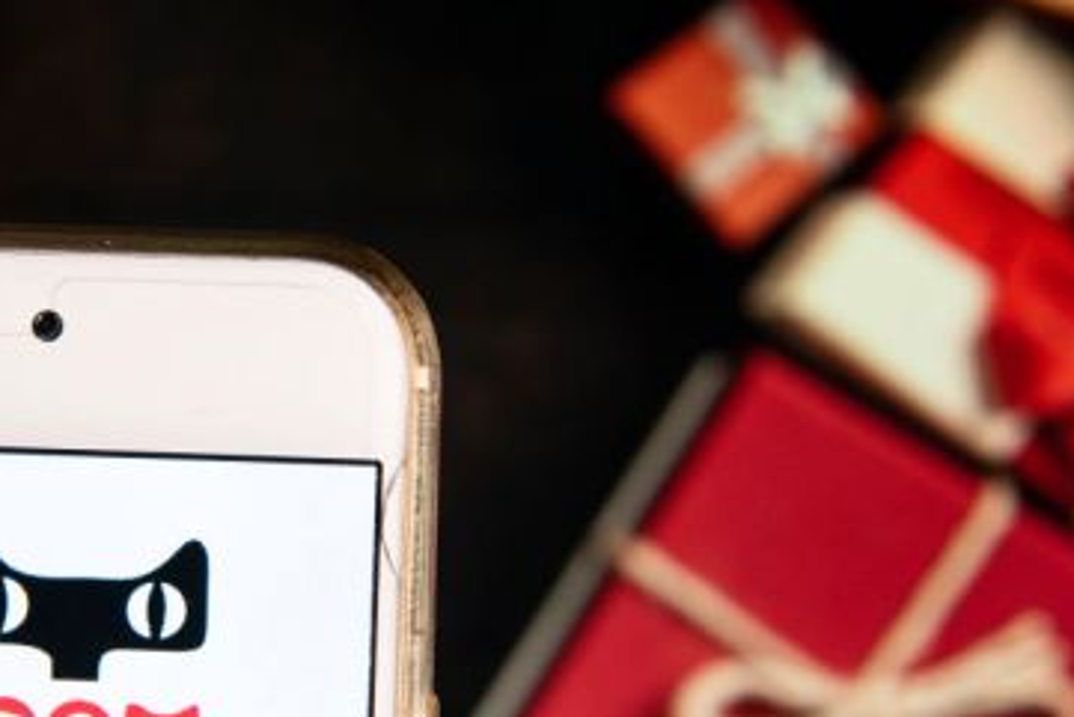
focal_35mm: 116
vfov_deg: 11.8
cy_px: 428
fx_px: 3462
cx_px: 263
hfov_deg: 17.5
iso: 1250
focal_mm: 70
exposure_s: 1/60
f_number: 9
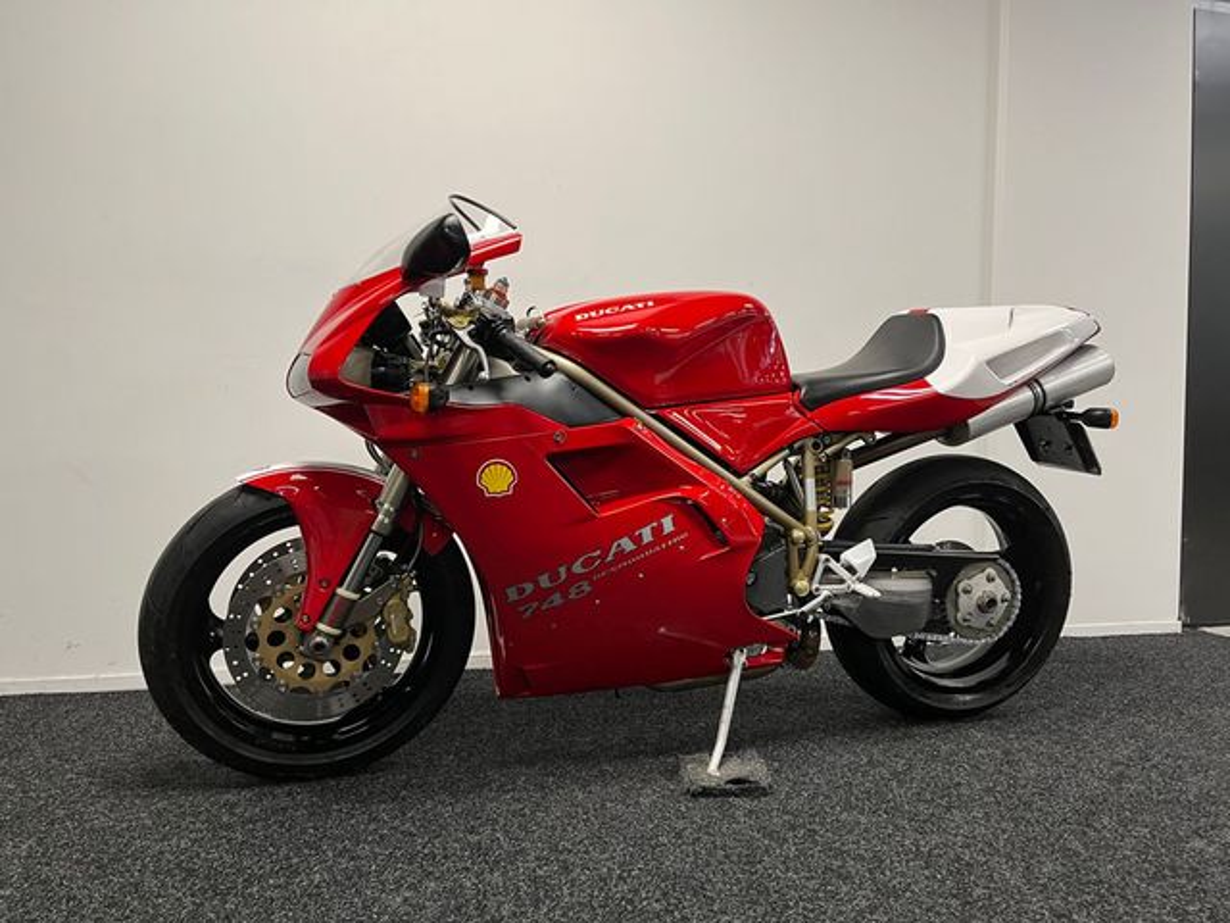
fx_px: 924
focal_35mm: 26
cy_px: 462
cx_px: 615
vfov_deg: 53.1
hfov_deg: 67.3
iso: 80
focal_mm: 5.1
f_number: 1.6
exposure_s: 1/50
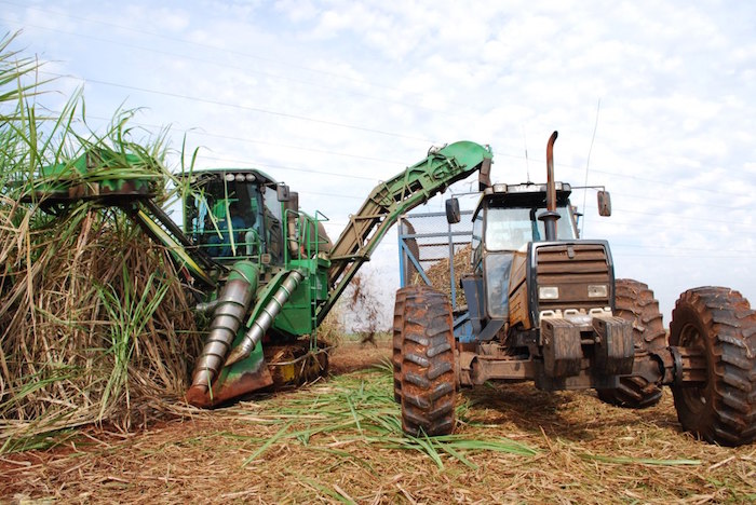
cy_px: 252
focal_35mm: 27
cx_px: 378
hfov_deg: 67.3
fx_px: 567
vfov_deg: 48.0
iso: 100
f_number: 7.1
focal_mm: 18
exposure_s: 1/200
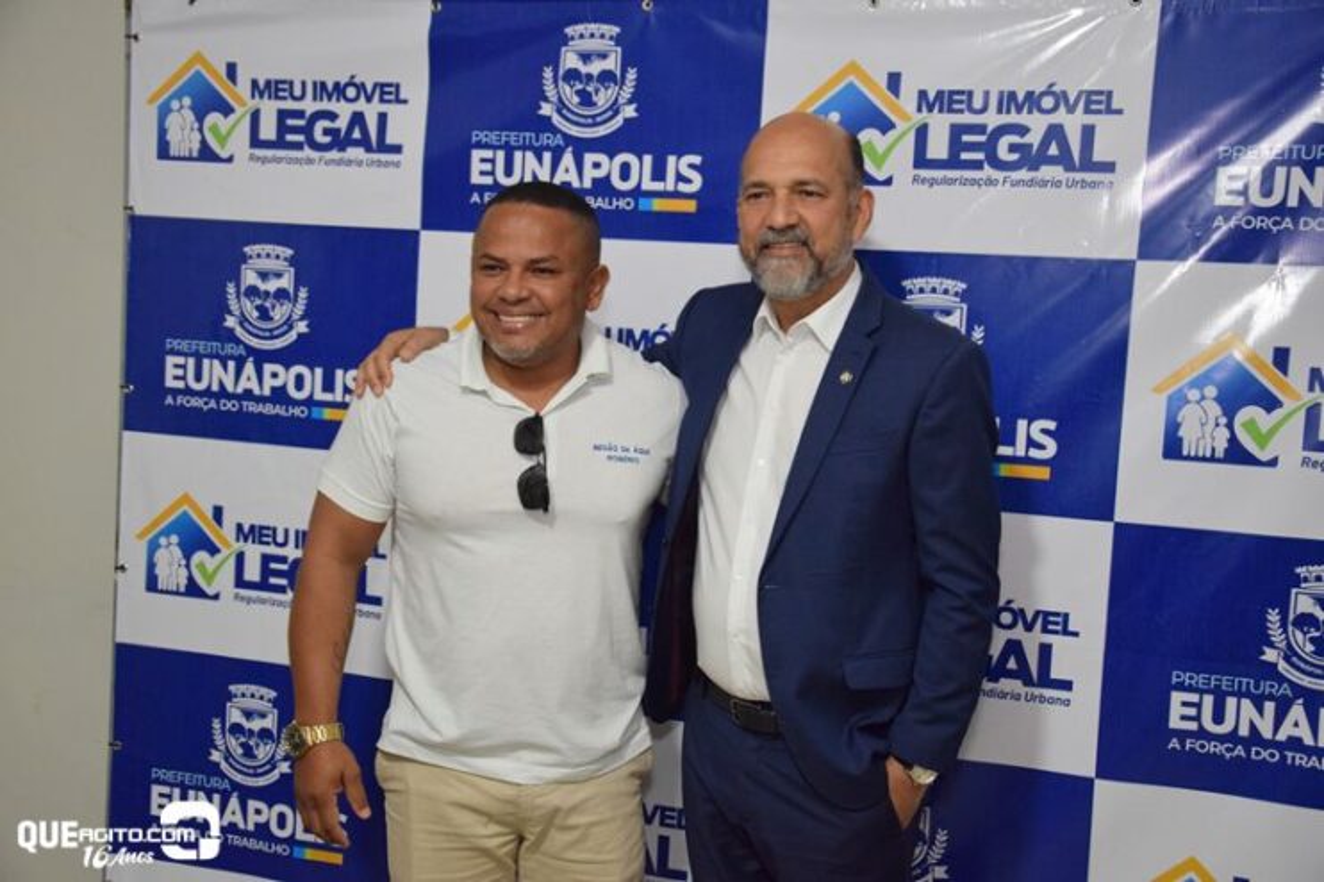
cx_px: 662
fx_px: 1764
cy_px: 441
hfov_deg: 41.1
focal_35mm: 48
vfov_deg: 28.0
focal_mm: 32
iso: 1800
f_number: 4.2
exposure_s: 1/60
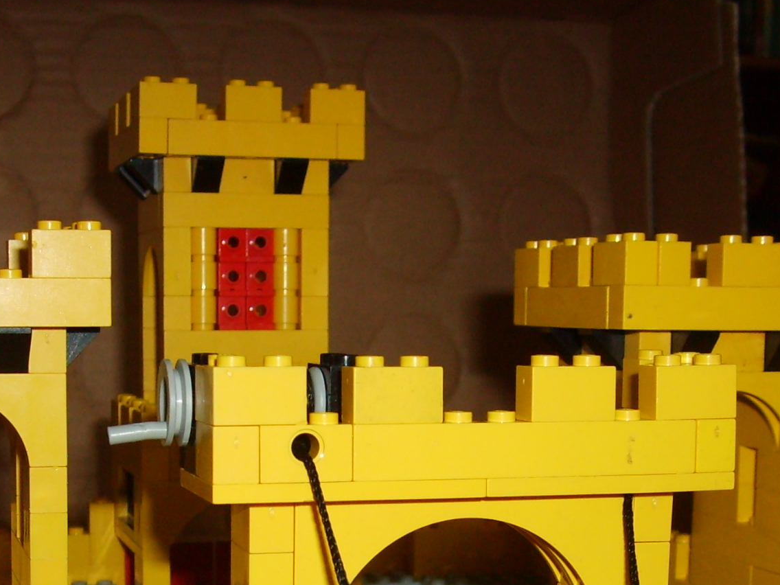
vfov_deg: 20.4
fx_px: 1577
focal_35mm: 70
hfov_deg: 27.7
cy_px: 570
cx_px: 278
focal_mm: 5.8
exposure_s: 1/45
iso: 100
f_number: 2.8
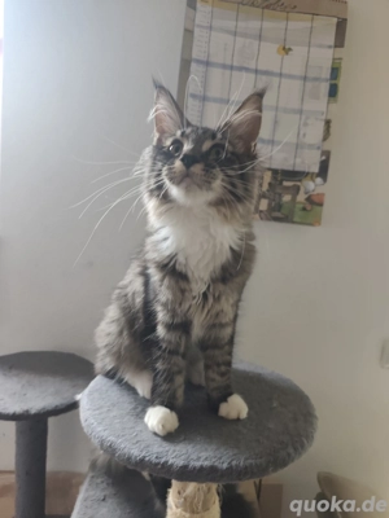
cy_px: 259
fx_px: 345
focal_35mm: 23
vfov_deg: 73.9
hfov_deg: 58.9
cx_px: 194
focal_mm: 6.19
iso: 640
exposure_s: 1/50
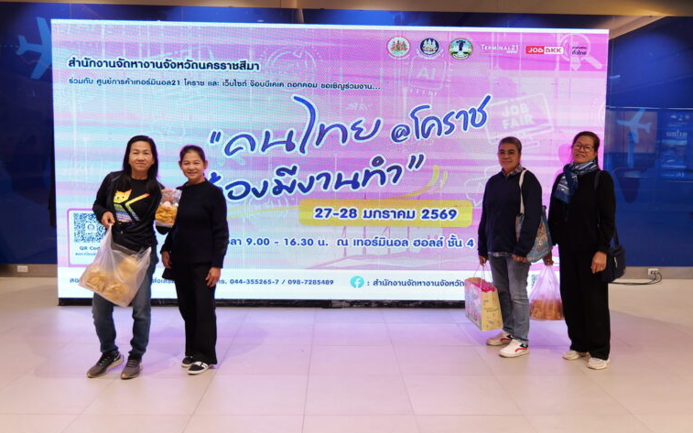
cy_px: 205
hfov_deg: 61.2
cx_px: 348
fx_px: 585
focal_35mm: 31
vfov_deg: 40.6
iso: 6400
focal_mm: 30
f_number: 4.2
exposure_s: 1/320
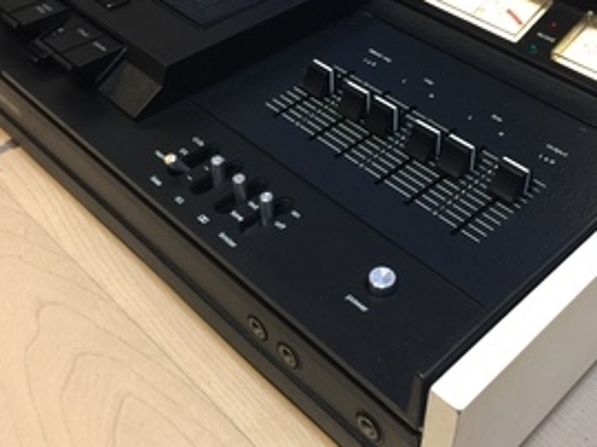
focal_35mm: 43
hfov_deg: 43.8
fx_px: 741
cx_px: 341
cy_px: 186
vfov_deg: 33.5
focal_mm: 4.15
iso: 64
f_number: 2.2
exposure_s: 1/4
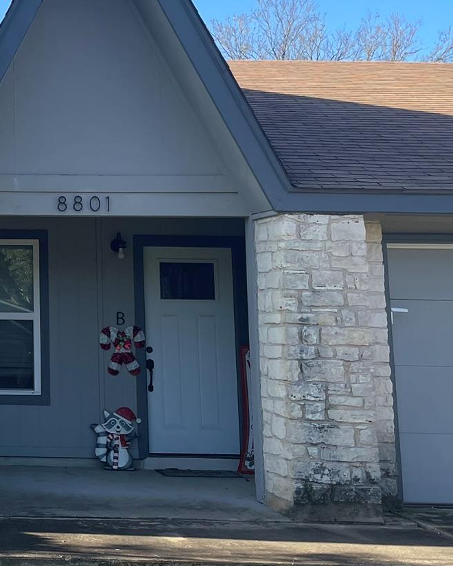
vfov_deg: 29.8
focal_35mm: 63
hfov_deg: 22.0
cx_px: -119
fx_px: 1056
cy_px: 187
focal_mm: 4.2
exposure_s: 1/1825
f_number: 1.6
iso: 50
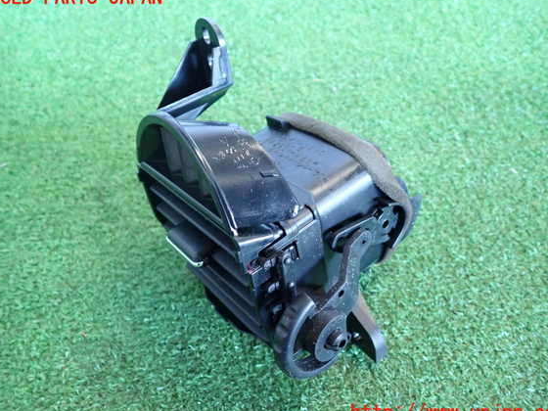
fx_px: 475
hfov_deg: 60.0
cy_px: 206
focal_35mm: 30
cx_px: 278
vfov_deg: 46.8
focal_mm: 5.05
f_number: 2.2
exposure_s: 1/30
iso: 500
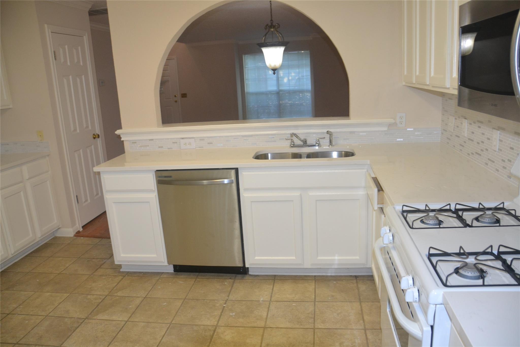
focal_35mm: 27
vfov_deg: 47.9
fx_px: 390
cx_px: 260
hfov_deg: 67.4
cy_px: 174
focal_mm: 18
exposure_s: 1/60
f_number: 3.5
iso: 720
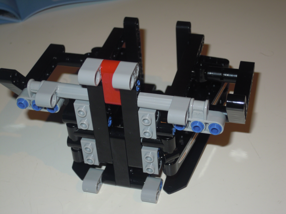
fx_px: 521
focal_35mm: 63
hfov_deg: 30.7
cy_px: 107
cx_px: 143
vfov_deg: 23.3
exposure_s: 1/40
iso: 100
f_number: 4
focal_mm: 11.2
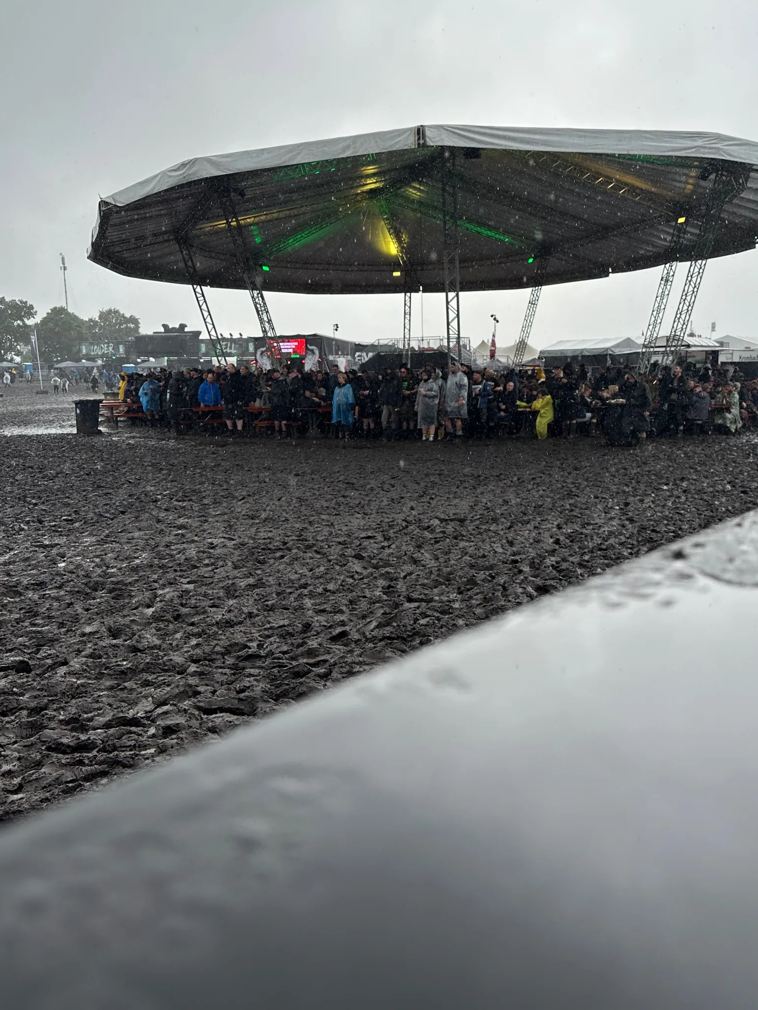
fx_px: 876
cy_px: 498
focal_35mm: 30
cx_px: 425
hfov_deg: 46.7
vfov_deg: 60.0
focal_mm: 6.86
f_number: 1.78
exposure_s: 1/1289
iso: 80
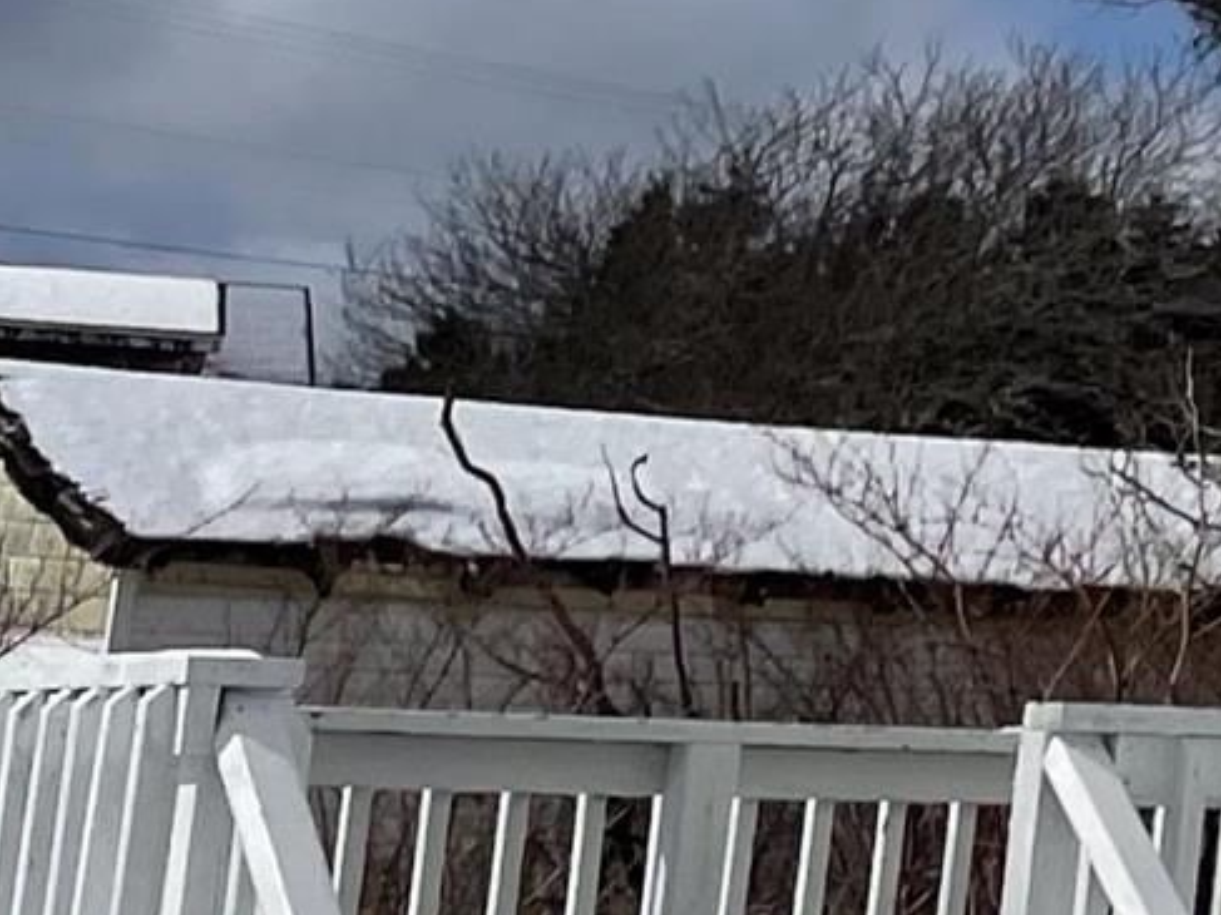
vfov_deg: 8.9
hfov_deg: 9.3
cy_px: -338
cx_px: 3801
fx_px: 5783
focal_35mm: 164
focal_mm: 4.2
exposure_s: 1/14925
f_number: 1.6
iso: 32
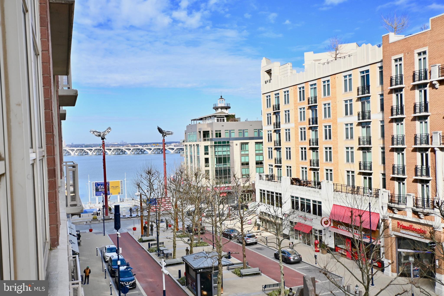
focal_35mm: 36
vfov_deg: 36.9
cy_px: 148
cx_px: 222
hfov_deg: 53.1
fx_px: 444
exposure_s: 1/250
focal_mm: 24
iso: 100
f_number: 7.1
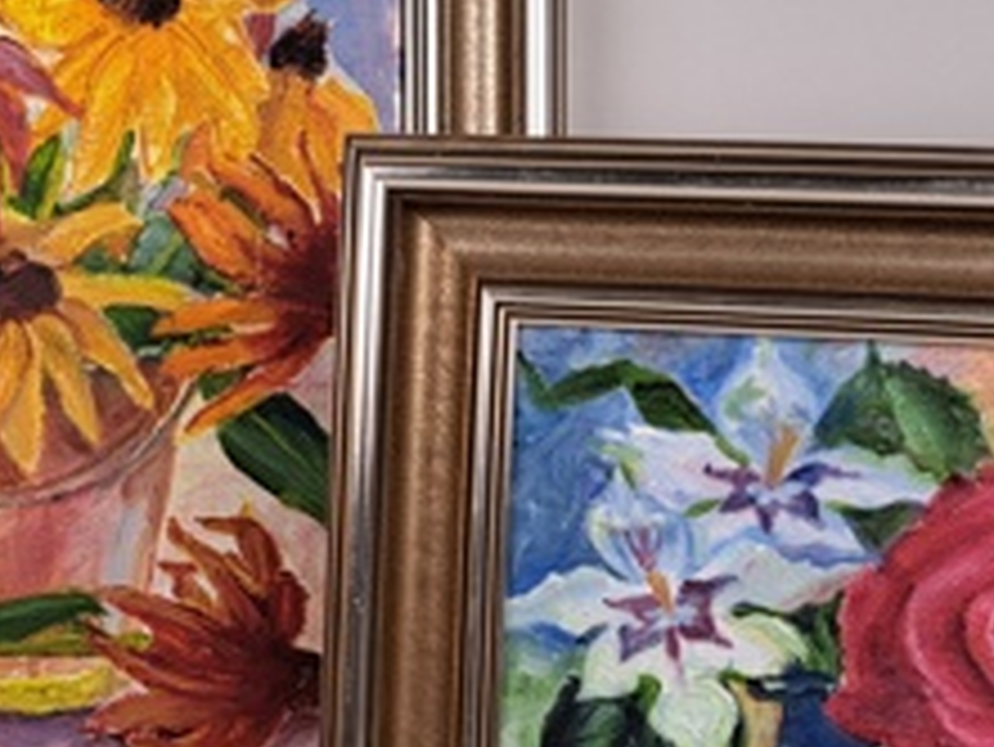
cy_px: 446
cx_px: 135
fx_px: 2500
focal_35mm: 87
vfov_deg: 17.0
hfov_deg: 22.1
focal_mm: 5.23
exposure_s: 1/115
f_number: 1.8
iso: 50
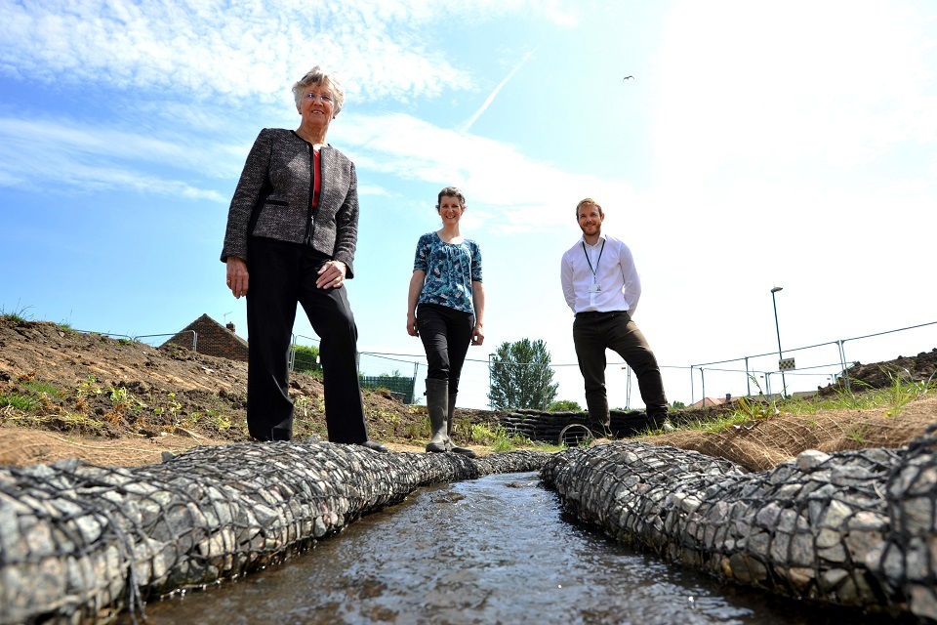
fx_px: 677
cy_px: 312
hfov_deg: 69.4
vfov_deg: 49.6
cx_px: 468
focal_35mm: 26
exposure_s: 1/250
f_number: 8
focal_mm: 26
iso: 100
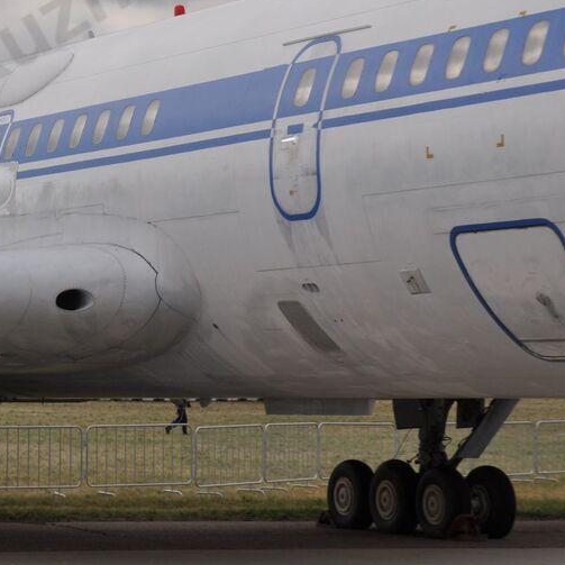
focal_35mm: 162
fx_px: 2992
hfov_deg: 10.6
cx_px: -124
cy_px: 119
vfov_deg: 10.8
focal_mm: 50
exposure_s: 1/400
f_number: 8
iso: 200
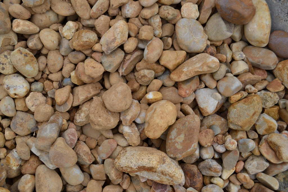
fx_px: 288
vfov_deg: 36.9
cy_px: 96
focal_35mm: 36
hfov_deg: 53.1
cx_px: 144
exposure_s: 1/125
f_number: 5.6
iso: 100
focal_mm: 24
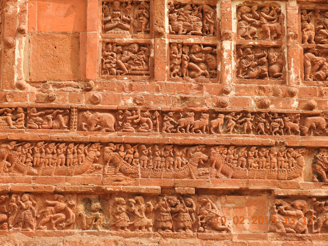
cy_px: 123
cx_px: 164
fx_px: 663
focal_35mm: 70
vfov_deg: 21.0
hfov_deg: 27.8
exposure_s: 1/200
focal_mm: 12.5
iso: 100
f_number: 4.5
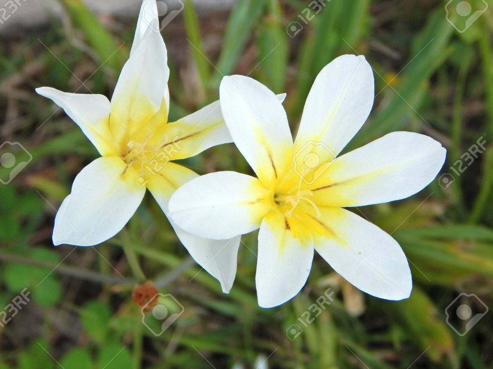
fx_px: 2036
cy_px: 168
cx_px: 235
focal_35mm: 143
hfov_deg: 13.8
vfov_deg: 10.4
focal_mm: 23.4
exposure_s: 1/400
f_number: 4.8
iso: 125
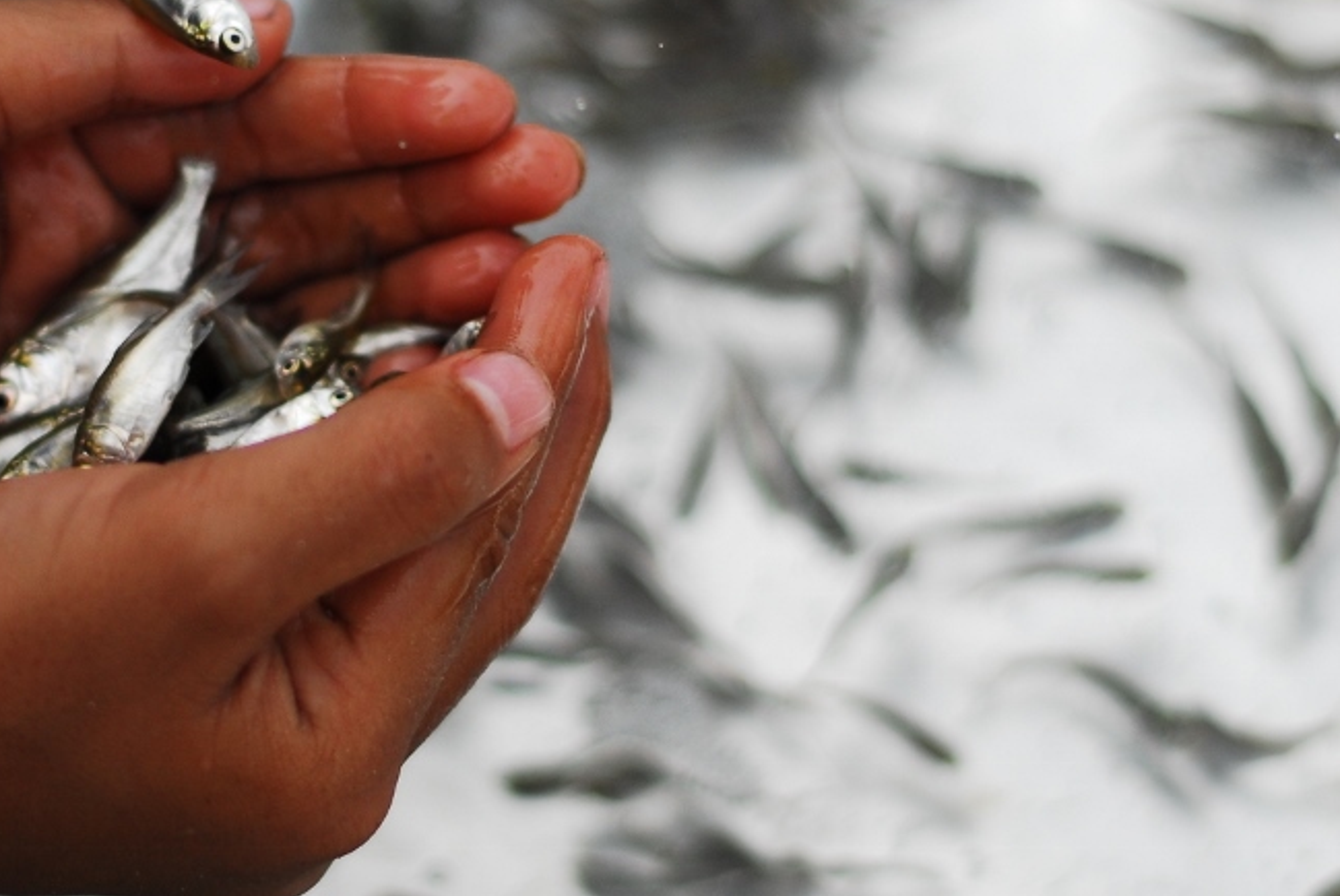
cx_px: 382
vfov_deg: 9.3
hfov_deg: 13.8
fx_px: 5514
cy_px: 591
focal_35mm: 148
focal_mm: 50
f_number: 2.2
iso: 200
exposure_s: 1/6400
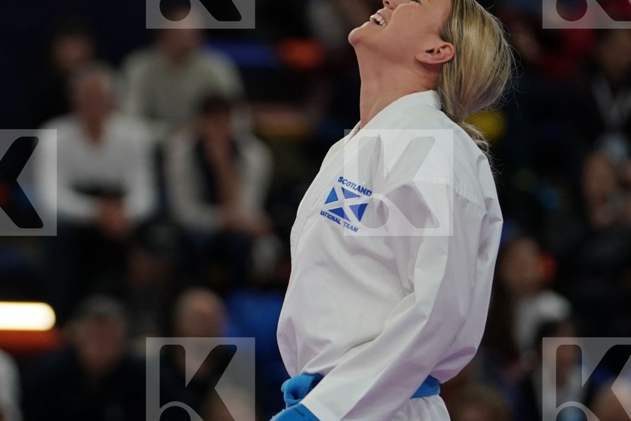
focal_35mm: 432
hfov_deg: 4.8
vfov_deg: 3.2
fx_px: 7570
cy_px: 183
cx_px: 201
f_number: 2.8
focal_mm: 173
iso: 1250
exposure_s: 1/1000
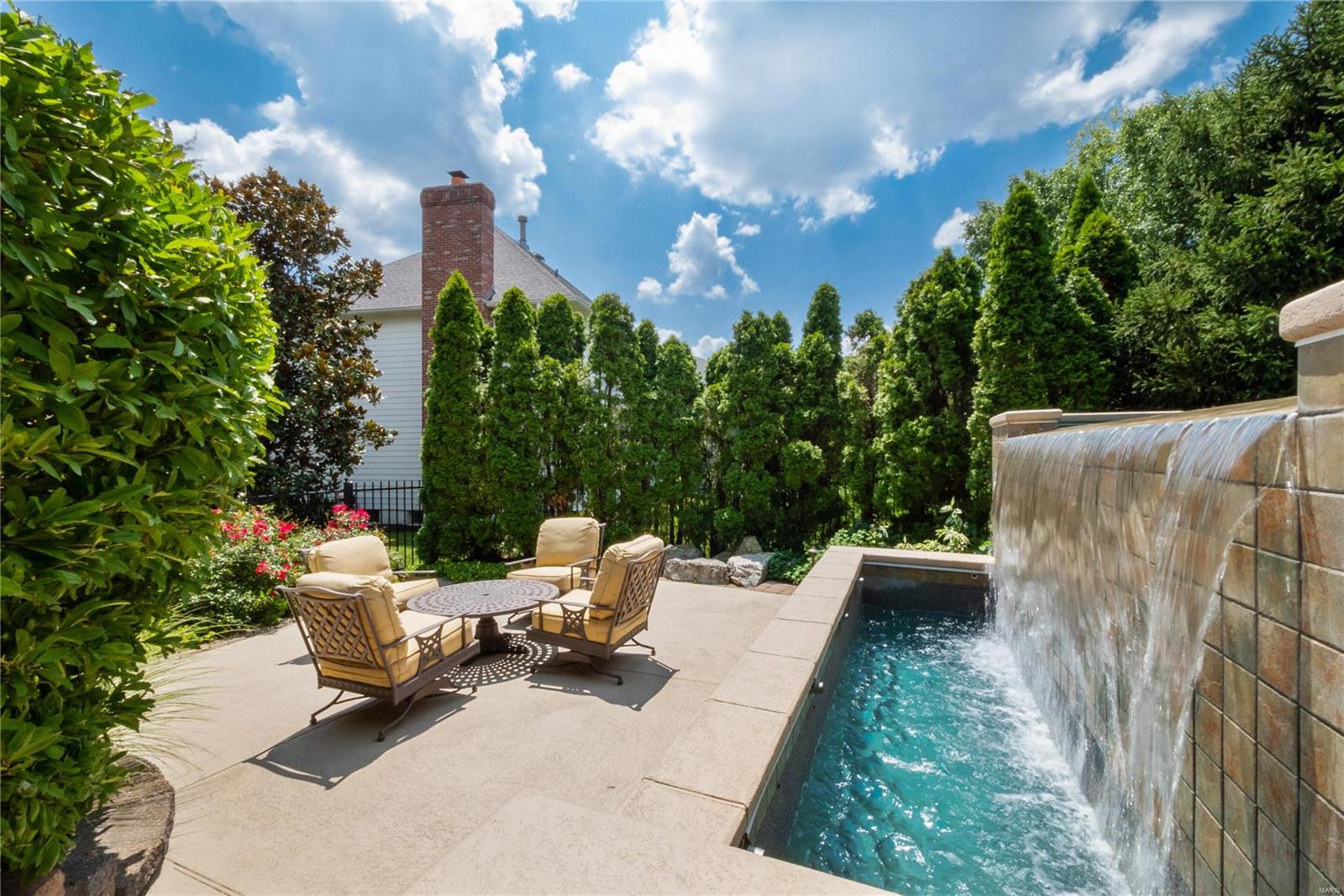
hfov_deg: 104.3
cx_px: 672
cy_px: 448
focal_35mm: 14
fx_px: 523
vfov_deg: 81.2
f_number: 22
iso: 160
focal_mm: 7
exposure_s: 1/40
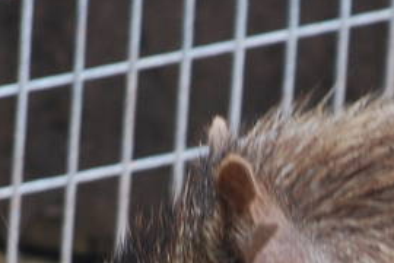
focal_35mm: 1738
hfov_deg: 1.2
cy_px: 484
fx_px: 19020
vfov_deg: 0.8
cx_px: 534
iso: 250
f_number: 5
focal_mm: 195
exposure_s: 1/125
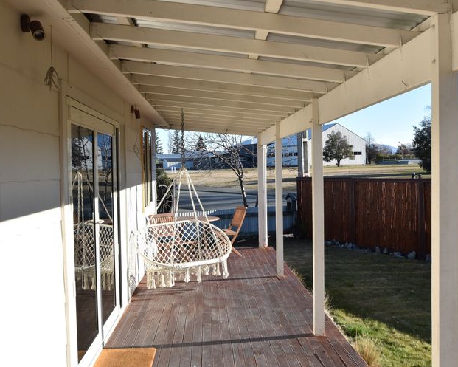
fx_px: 496
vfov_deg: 40.6
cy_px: 179
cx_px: 264
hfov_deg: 49.4
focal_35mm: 37
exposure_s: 1/320
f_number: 9
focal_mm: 21
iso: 200
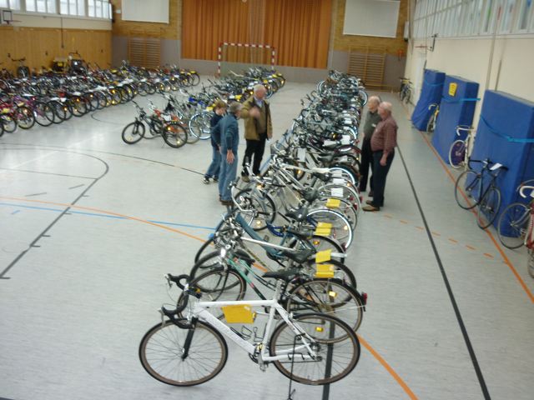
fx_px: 509
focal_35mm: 33
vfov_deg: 42.9
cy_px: 200
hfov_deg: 55.4
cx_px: 267
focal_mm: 5.5
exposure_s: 1/30
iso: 200
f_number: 2.8
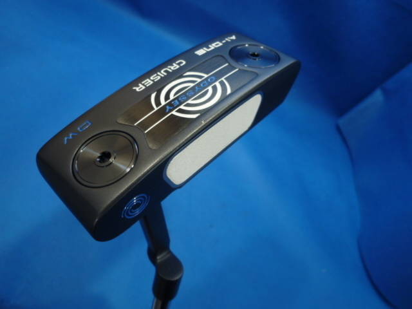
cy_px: 154
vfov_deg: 54.9
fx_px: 298
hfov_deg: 69.4
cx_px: 206
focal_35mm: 25
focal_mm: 4.5
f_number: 2.8
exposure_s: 1/30
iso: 125
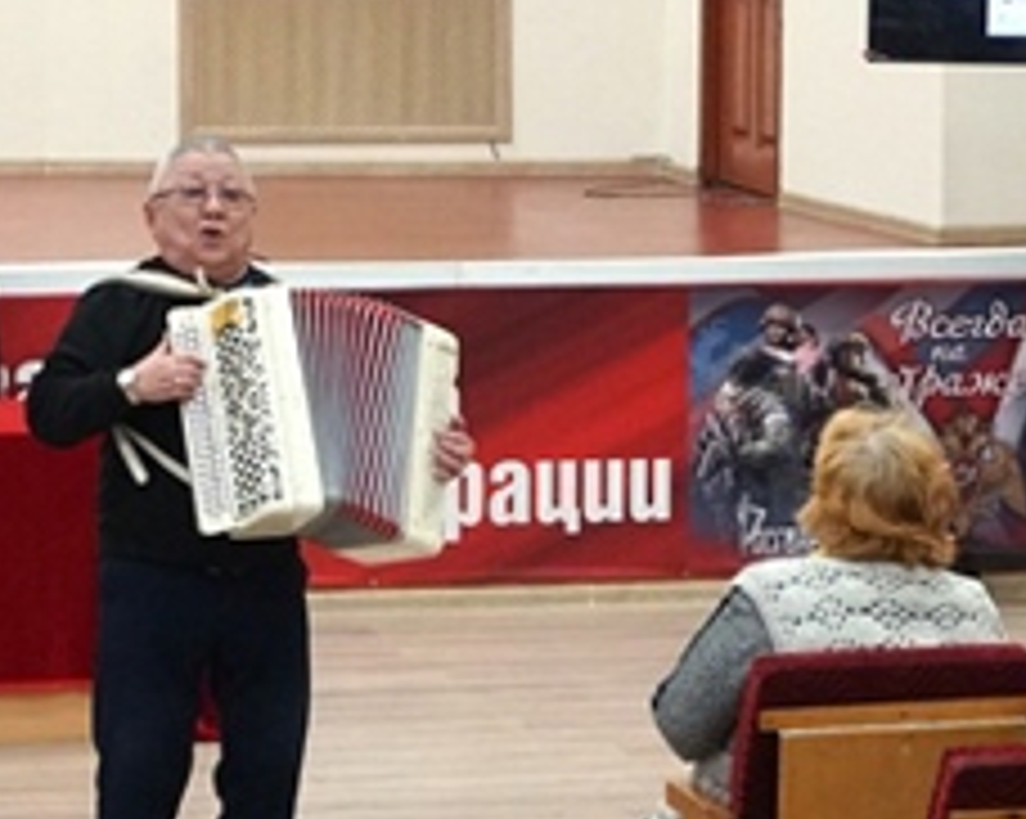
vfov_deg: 9.2
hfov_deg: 11.5
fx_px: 5067
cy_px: 360
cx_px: 176
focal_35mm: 167
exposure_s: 1/160
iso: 1600
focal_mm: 36
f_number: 4.5
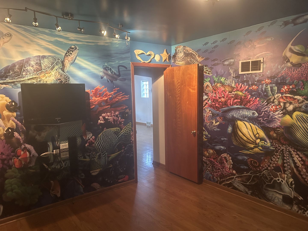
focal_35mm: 26
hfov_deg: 67.3
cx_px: 154
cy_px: 116
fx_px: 231
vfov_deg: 53.1
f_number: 1.5
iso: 500
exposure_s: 1/60
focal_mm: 5.7
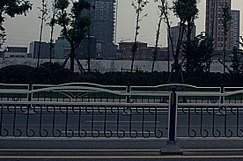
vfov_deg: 14.4
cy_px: -63
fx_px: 606
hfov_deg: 21.6
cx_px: 260
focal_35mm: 90
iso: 100
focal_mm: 21.25
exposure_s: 1/200
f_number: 5.6
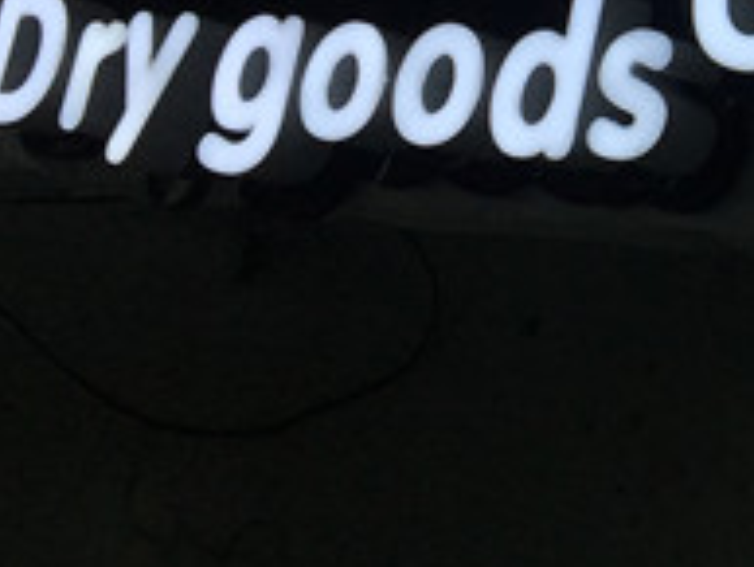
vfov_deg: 14.7
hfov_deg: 18.6
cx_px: 1055
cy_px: -196
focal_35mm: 96
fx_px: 2092
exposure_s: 1/1131
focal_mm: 4.15
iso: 25
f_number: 2.2
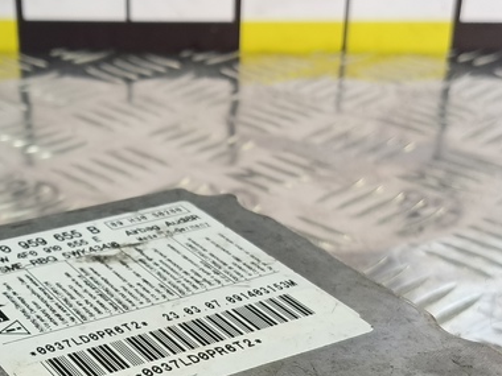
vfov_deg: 22.2
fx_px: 899
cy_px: 423
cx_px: 166
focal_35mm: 62
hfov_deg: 31.0
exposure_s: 1/50
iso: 94
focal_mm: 4.11
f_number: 1.6
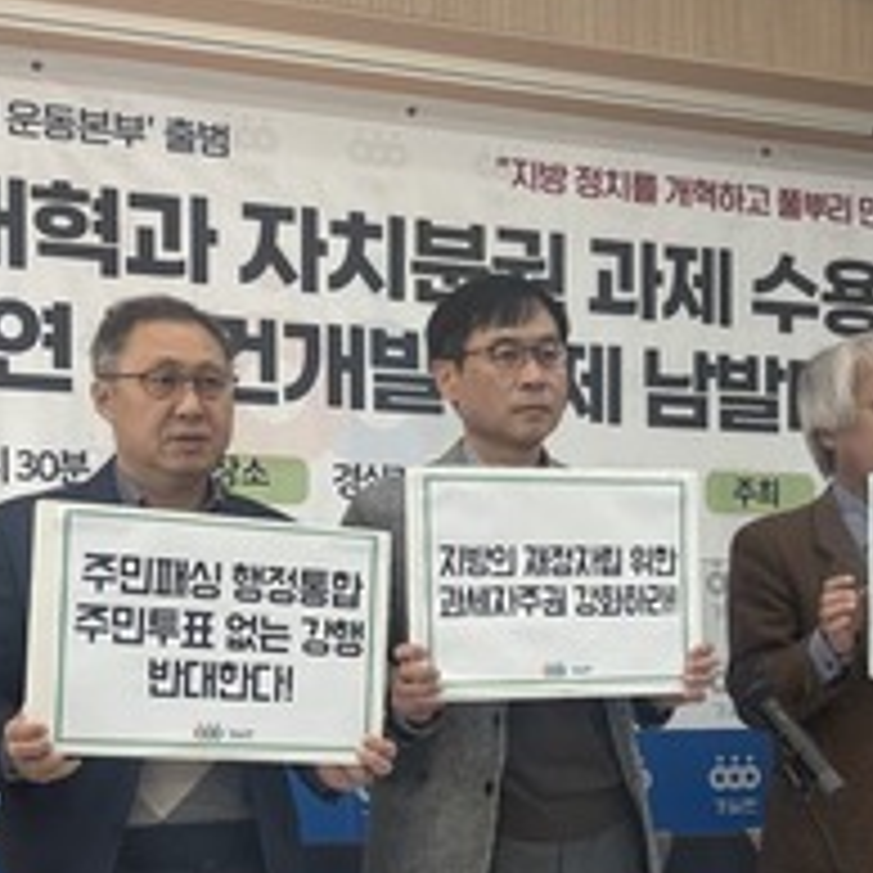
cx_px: 621
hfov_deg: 22.6
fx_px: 2168
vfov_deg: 22.5
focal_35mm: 76
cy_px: 680
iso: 80
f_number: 1.6
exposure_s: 1/120
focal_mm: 5.96
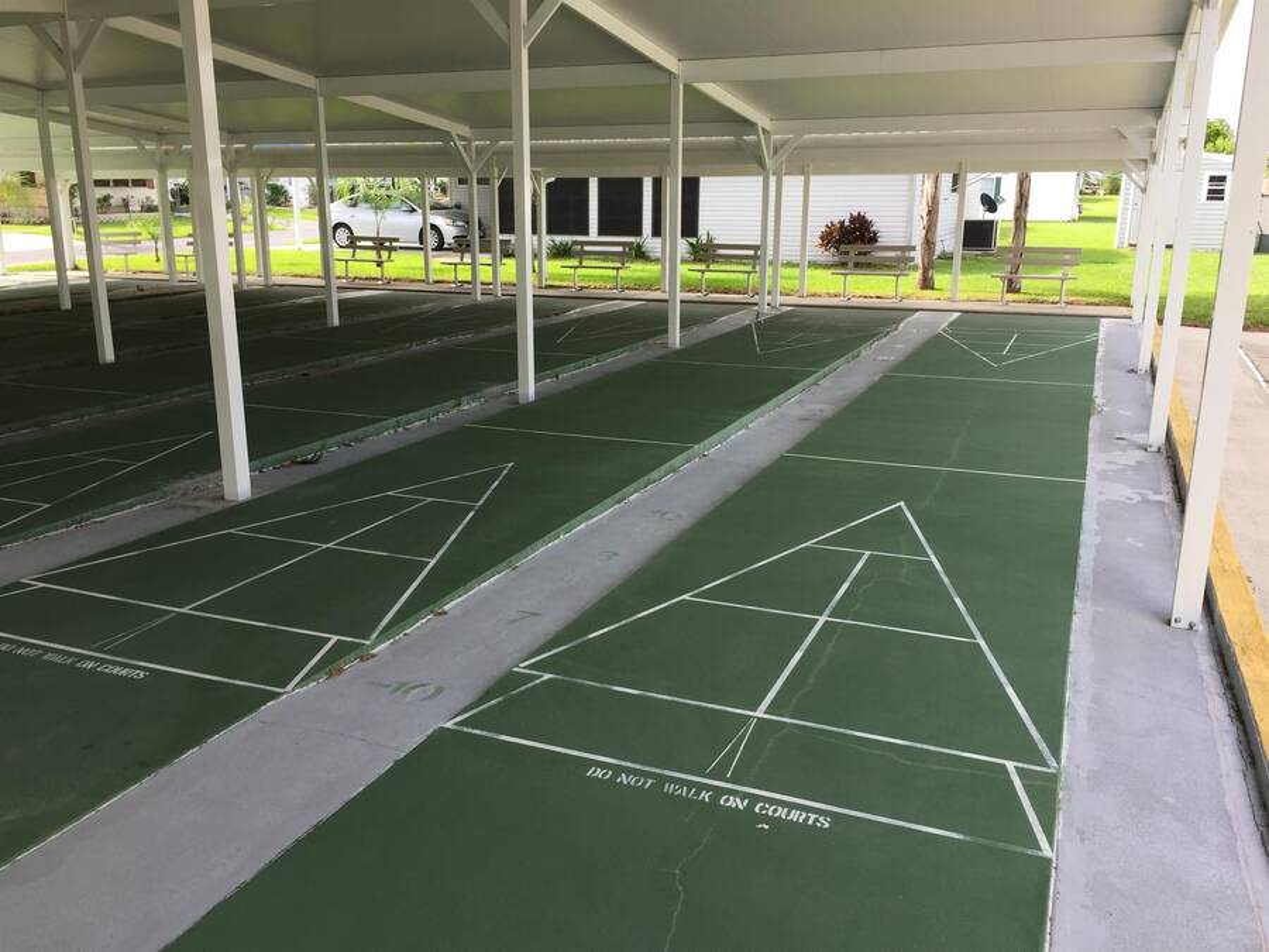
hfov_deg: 61.7
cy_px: 476
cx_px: 634
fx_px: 1063
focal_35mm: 29
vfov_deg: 48.2
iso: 32
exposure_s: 1/338
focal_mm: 4.15
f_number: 2.2
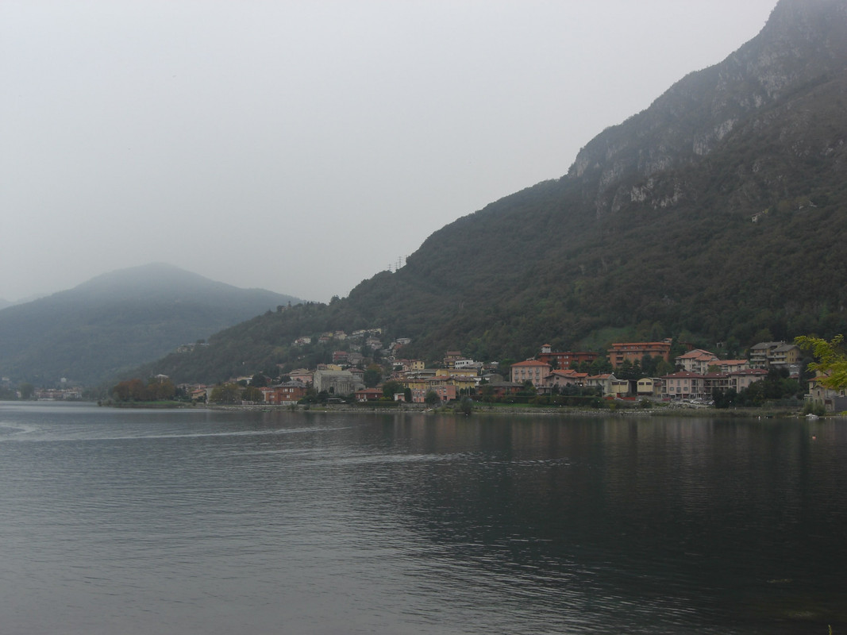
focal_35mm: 46
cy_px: 318
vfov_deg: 31.5
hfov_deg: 41.2
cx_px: 424
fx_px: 1125
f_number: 4.4
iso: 80
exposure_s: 1/250
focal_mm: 9.5
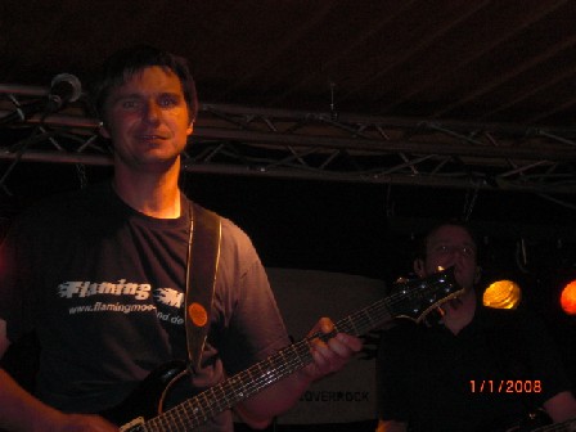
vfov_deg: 14.8
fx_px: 1664
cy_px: 216
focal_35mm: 100
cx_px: 288
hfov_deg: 19.6
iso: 200
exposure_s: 1/60
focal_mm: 16.51
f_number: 5.4
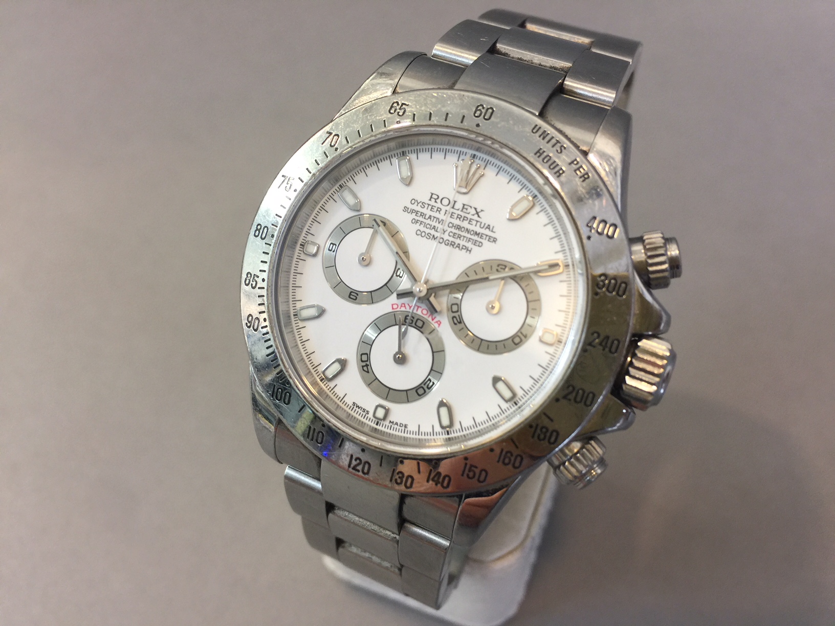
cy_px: 313
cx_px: 418
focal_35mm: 29
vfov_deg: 48.2
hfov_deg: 61.7
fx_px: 700
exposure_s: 1/30
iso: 40
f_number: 2.2
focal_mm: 4.15
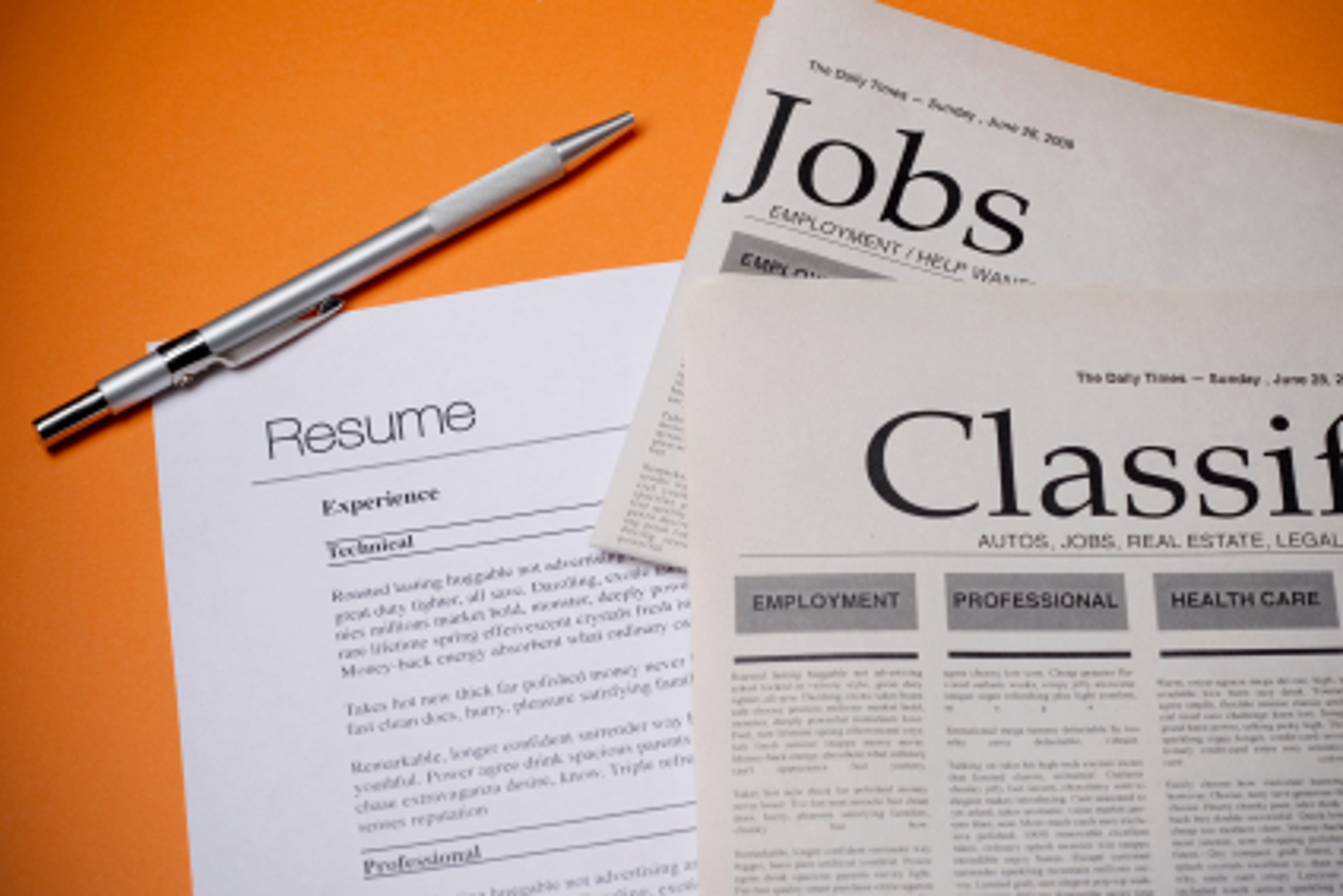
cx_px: 672
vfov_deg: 9.2
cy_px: 448
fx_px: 5597
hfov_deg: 13.7
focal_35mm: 150
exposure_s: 1/160
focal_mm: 100
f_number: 8
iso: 100
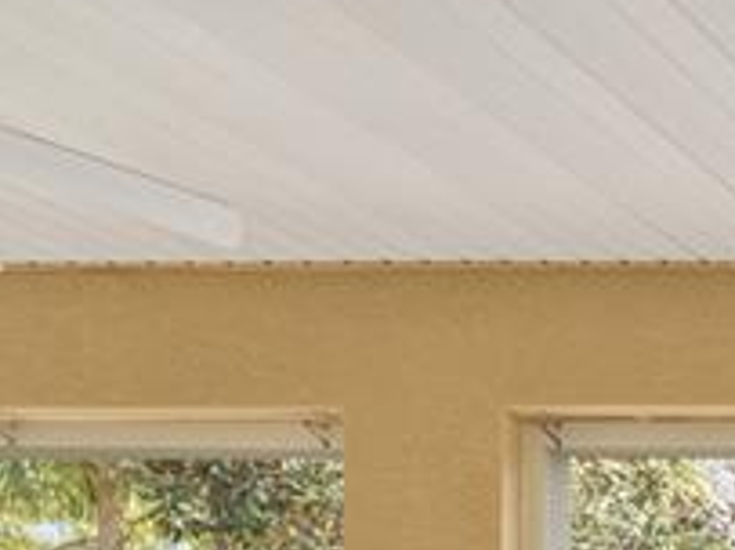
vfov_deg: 18.4
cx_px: 1561
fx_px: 1443
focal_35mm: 68
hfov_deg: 17.5
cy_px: 887
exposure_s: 1/60
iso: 320
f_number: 8
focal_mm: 14
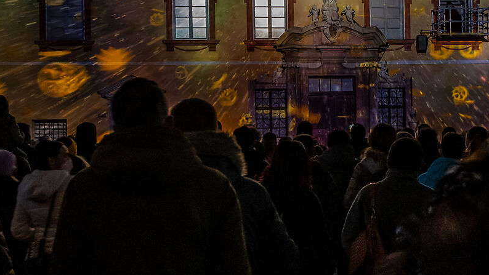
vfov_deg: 19.1
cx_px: 333
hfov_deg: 36.2
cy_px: -110
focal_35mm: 57
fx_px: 739
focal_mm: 18
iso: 1600
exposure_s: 1/2
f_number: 8
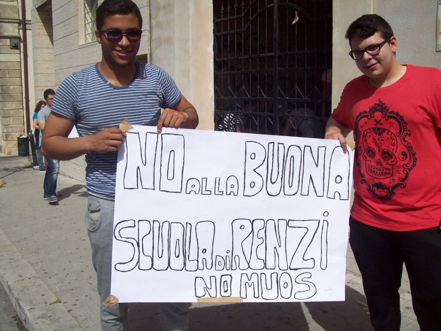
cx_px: 220
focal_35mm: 36
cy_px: 166
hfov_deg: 51.4
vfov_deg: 39.7
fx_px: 459
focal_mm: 6
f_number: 4.8
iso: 80
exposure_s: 1/1401
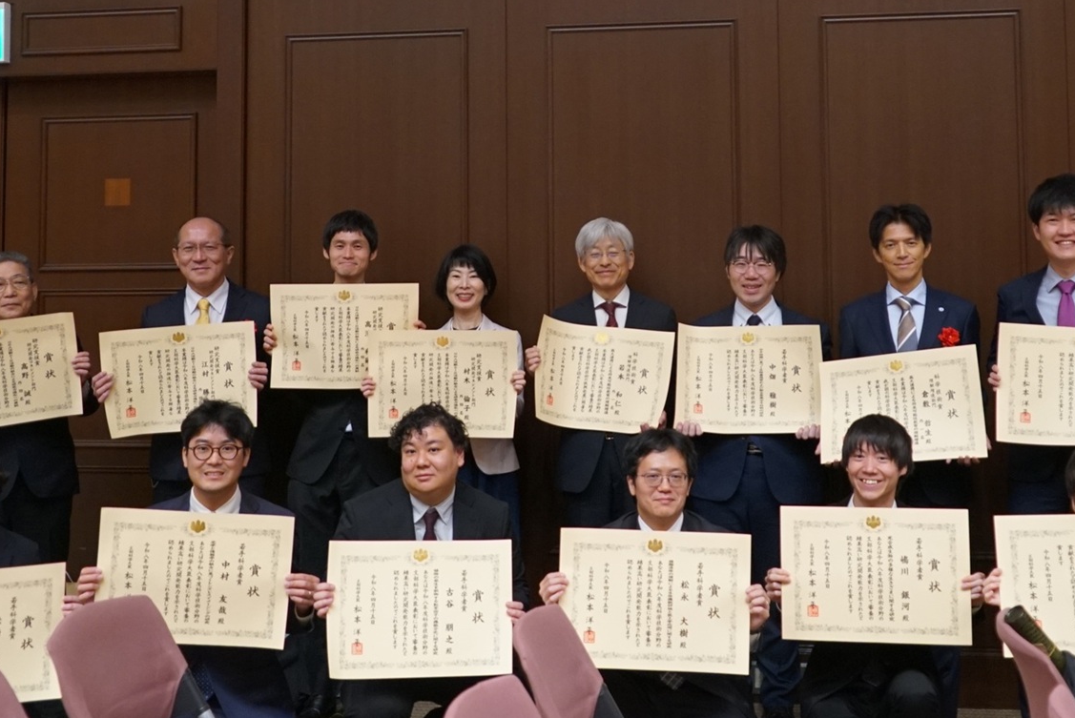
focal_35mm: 44
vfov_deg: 30.2
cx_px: 614
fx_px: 1315
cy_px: 201
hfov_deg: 44.4
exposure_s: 1/160
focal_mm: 26
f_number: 4
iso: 4000
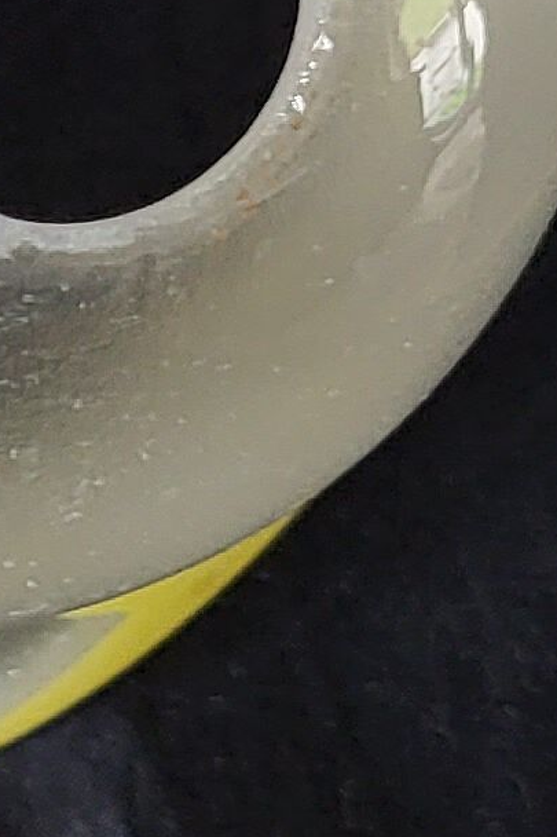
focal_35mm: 178
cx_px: -1711
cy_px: 328
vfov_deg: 11.5
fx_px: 4133
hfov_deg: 6.3
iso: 200
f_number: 1.8
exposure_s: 1/100
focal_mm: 5.4
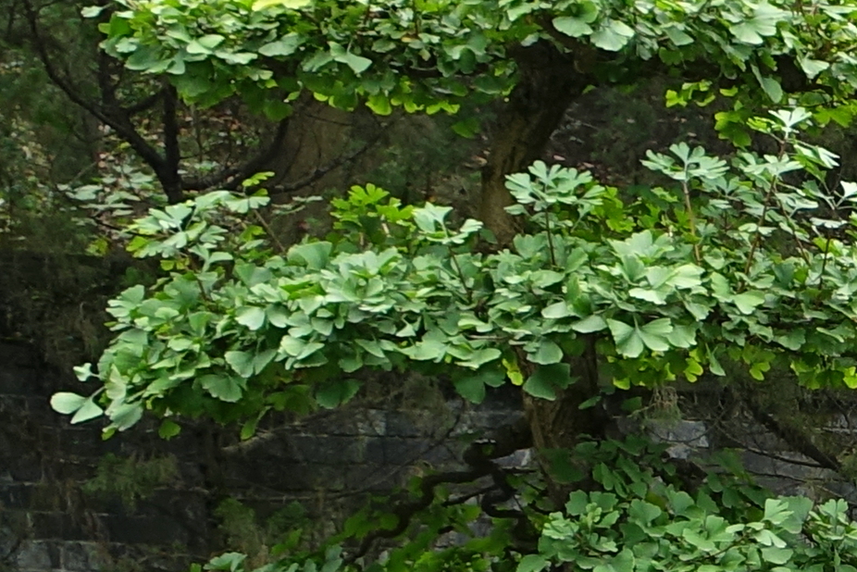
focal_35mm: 189
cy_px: 972
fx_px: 4500
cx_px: 2127
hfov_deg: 9.5
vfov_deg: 7.1
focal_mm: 11.81
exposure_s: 1/80
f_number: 3.5
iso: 125
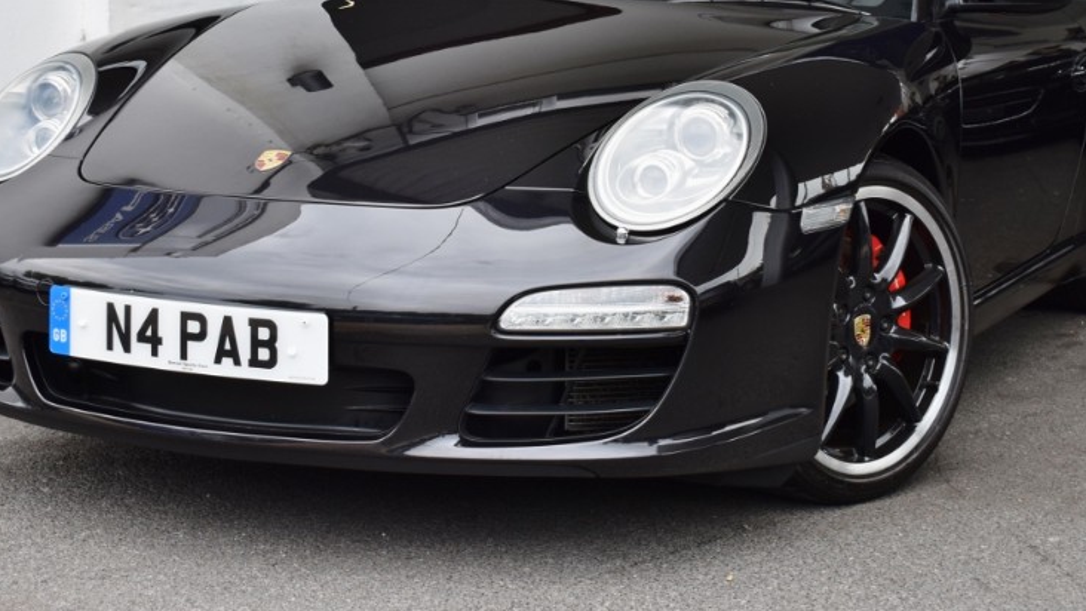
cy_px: 120
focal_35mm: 79
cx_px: 507
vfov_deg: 15.2
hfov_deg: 26.8
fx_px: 2275
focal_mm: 36
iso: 400
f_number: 7.1
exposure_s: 1/200
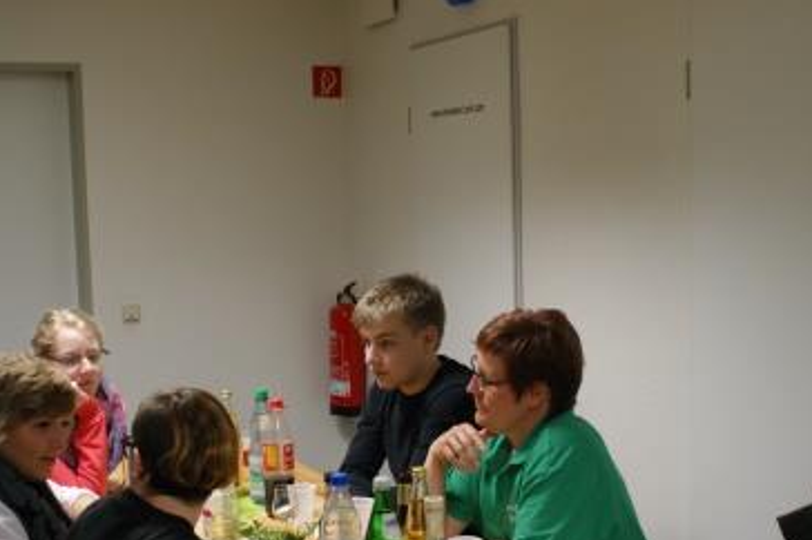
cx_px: 426
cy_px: 315
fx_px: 1082
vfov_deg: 28.0
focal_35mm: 48
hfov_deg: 41.1
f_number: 4.5
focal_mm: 26
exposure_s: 1/30
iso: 800
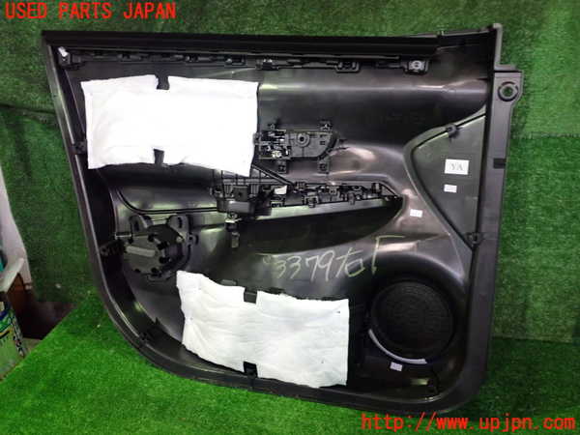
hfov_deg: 60.0
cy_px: 218
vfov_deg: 46.8
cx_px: 290
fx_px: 503
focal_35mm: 30
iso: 800
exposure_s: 1/30
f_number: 2.3
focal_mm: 5.4
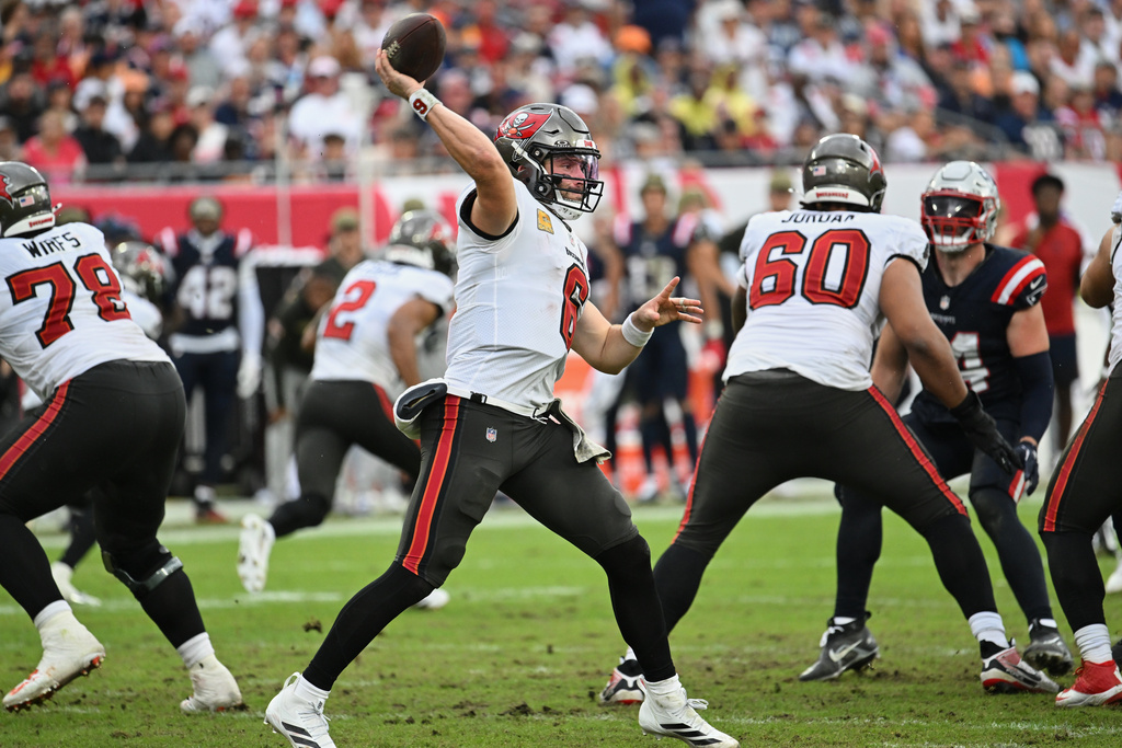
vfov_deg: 3.4
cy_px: 374
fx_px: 12468
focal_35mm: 400
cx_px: 561
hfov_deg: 5.2
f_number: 4.5
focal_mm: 400
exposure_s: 1/2000
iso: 2500
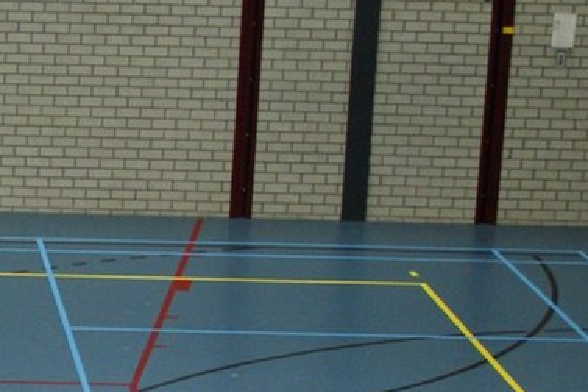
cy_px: 490
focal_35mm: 114
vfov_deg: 11.7
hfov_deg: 17.4
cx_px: -44
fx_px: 1861
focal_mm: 28
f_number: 3.2
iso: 800
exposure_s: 1/200
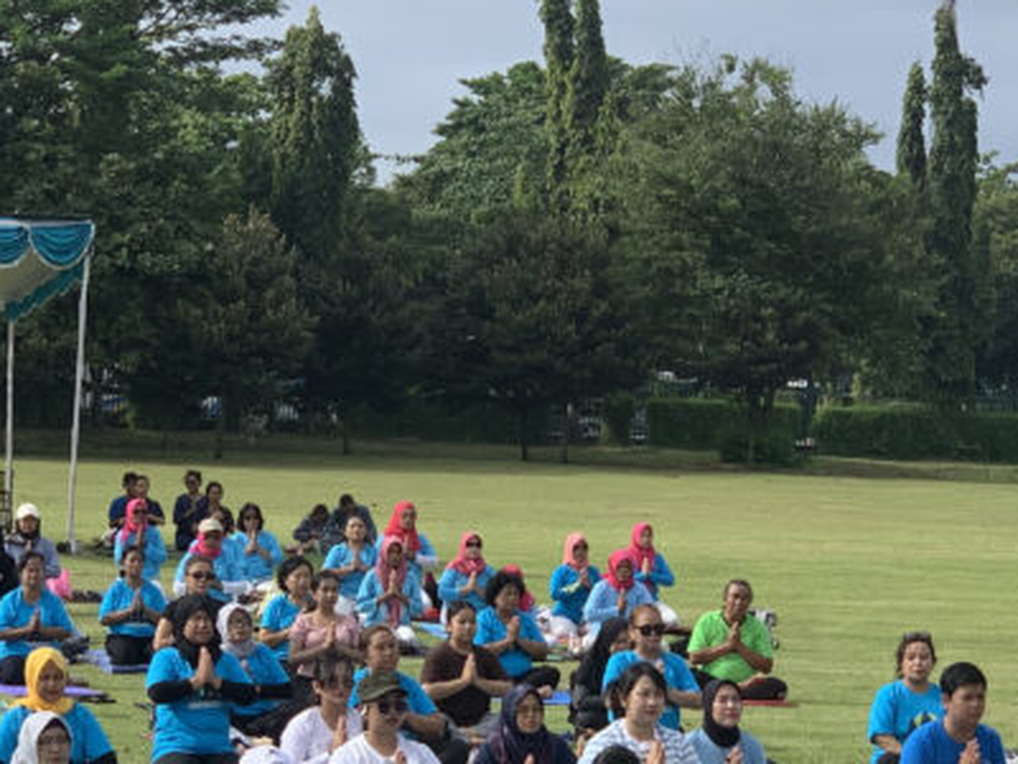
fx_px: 3911
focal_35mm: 133
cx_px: 527
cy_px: 581
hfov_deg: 14.8
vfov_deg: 11.1
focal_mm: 6
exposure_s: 1/799
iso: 16
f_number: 2.4
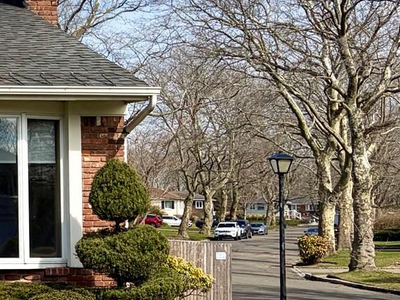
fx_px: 1087
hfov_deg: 17.1
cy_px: 144
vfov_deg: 15.7
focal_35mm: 94
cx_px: -323
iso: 50
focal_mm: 5.96
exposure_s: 1/3831
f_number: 1.6
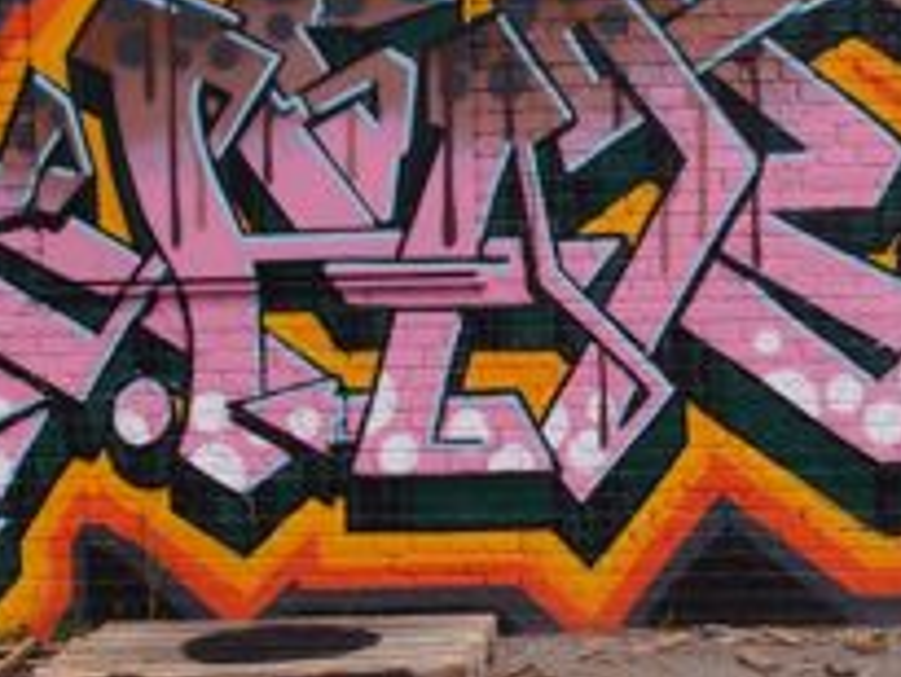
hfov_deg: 25.0
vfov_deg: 18.7
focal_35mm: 78
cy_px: 565
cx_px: 532
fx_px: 2031
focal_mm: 6.87
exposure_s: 1/800
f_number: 4
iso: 100
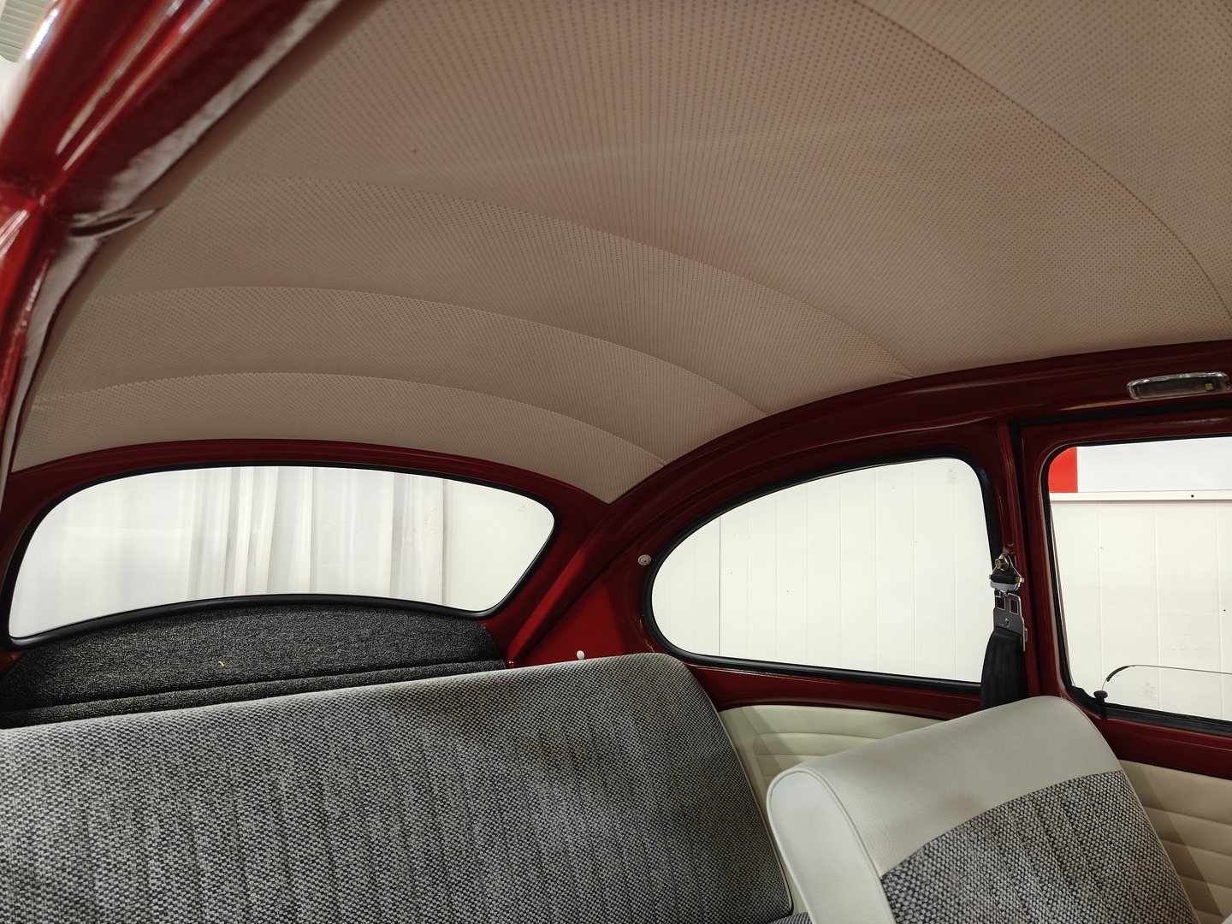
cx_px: 616
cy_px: 462
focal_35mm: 24
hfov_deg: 71.6
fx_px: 854
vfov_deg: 56.8
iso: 125
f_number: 1.8
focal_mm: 5.59
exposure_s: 1/50
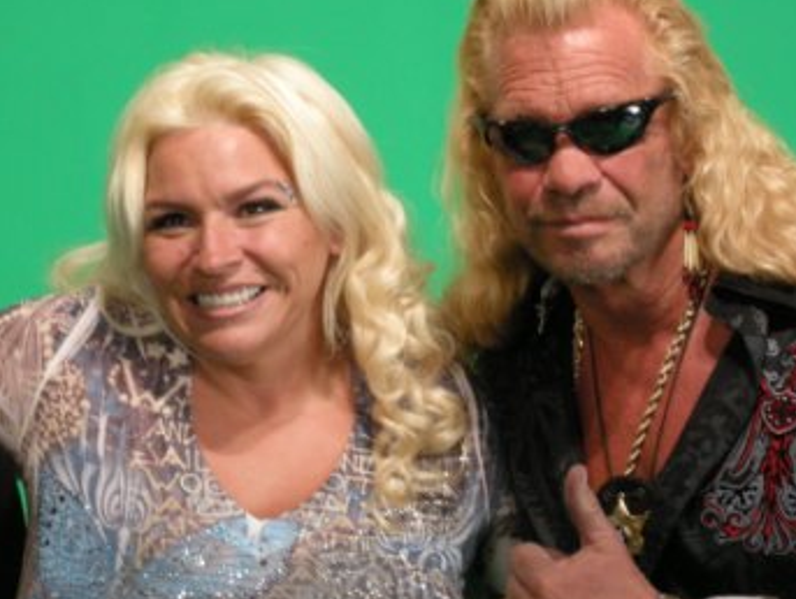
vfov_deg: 9.9
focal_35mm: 150
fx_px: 3453
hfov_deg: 13.2
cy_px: 304
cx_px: 404
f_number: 5.1
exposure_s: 1/40.2
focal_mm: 24.5
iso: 400
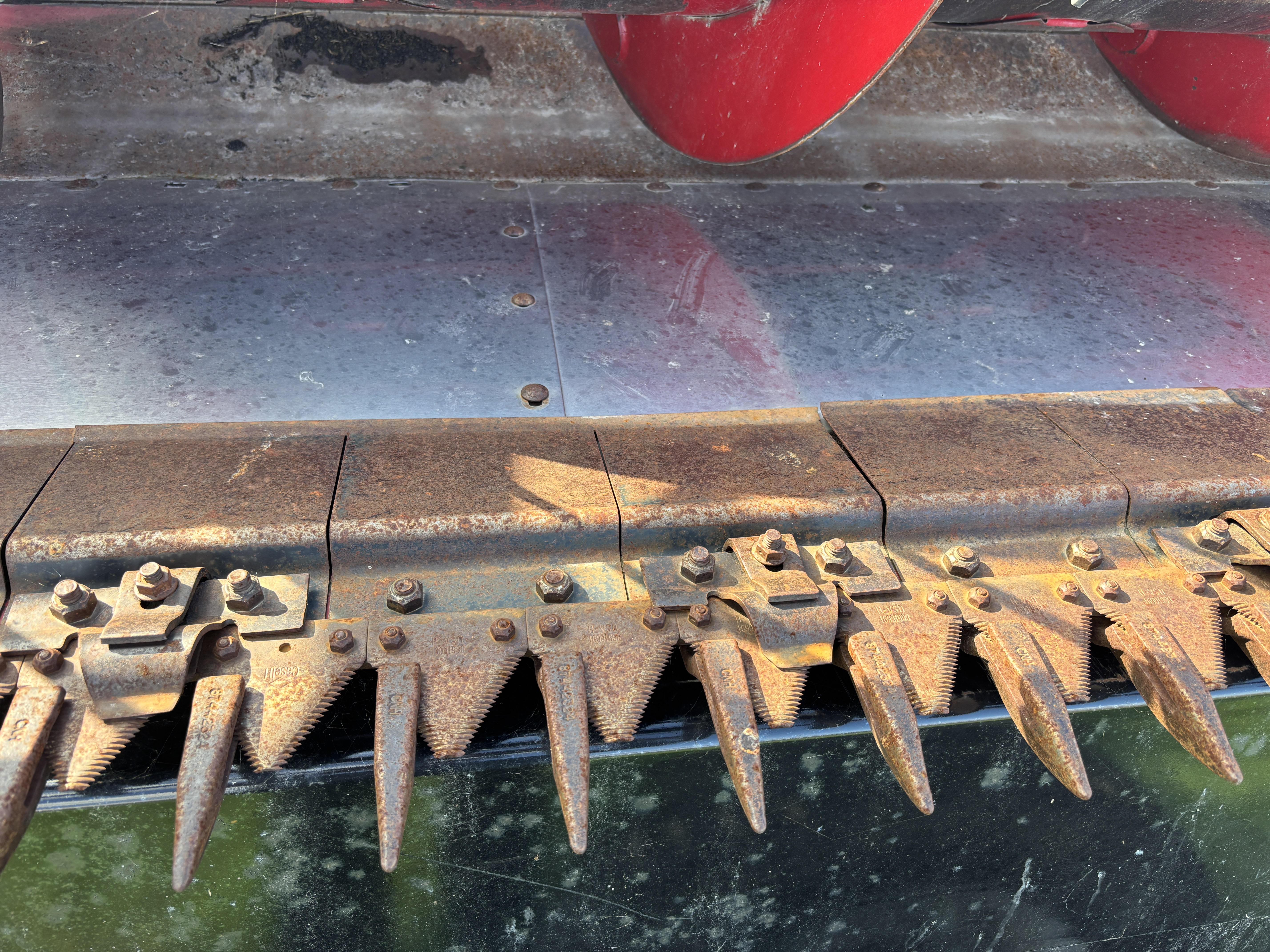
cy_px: 476
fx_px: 954
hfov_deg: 67.3
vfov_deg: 53.1
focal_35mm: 26
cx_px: 635
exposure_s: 1/133
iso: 32
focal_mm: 5.96
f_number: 1.6
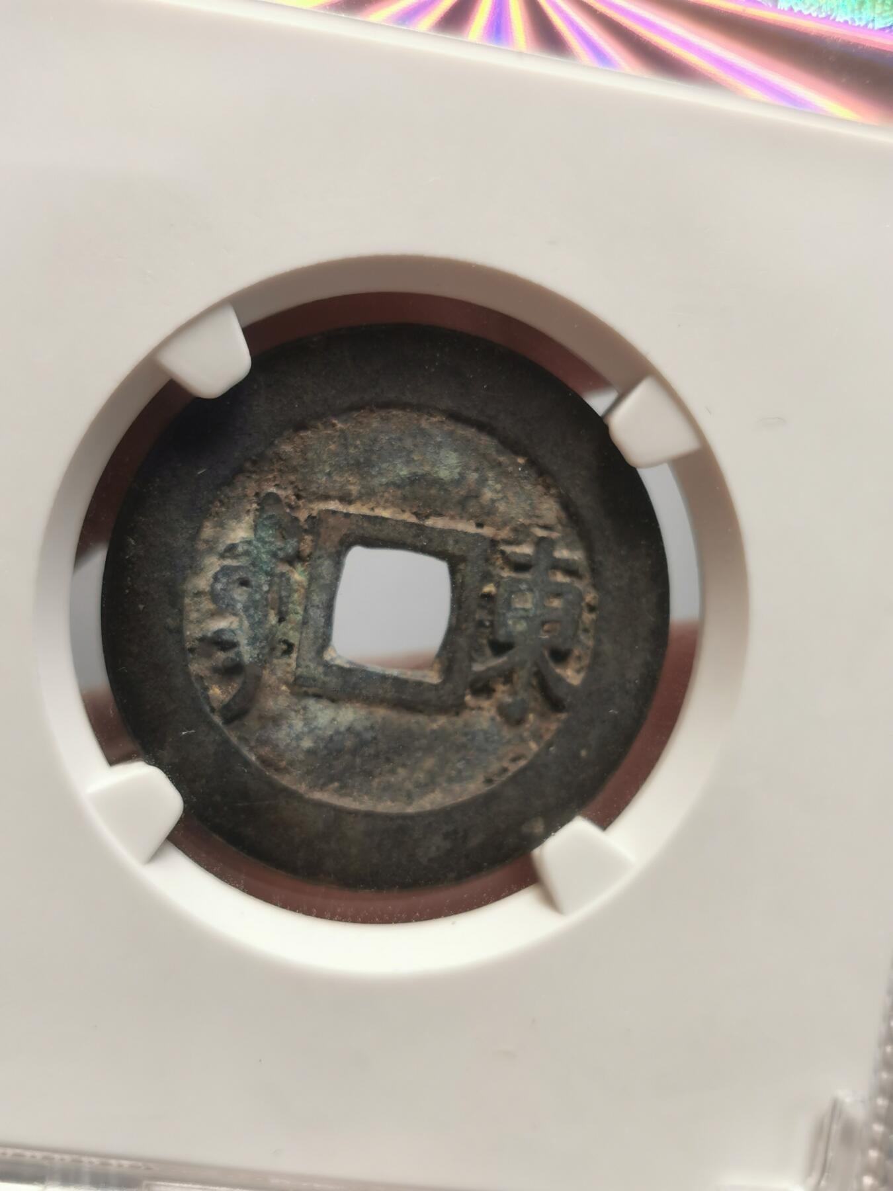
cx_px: 446
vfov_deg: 33.8
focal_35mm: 57
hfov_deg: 25.7
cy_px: 596
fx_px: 1961
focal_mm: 5.56
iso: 50
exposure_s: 1/122
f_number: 1.6
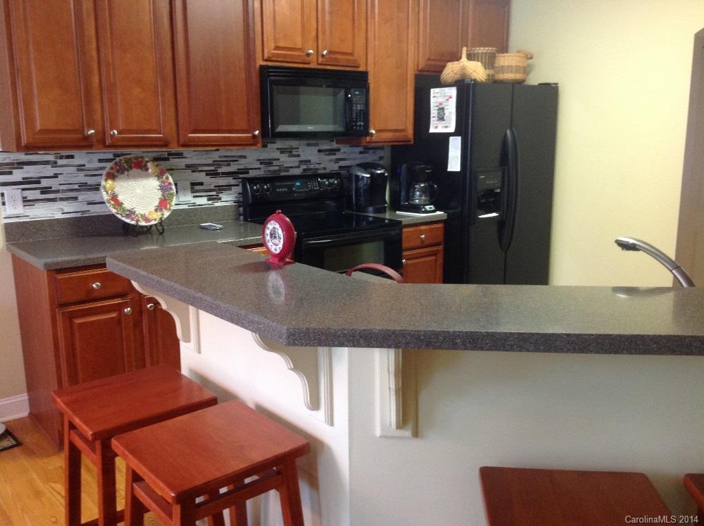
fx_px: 711
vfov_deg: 40.6
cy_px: 263
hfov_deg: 52.7
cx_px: 352
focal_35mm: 35
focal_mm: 4.28
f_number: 2.4
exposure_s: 1/15
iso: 200
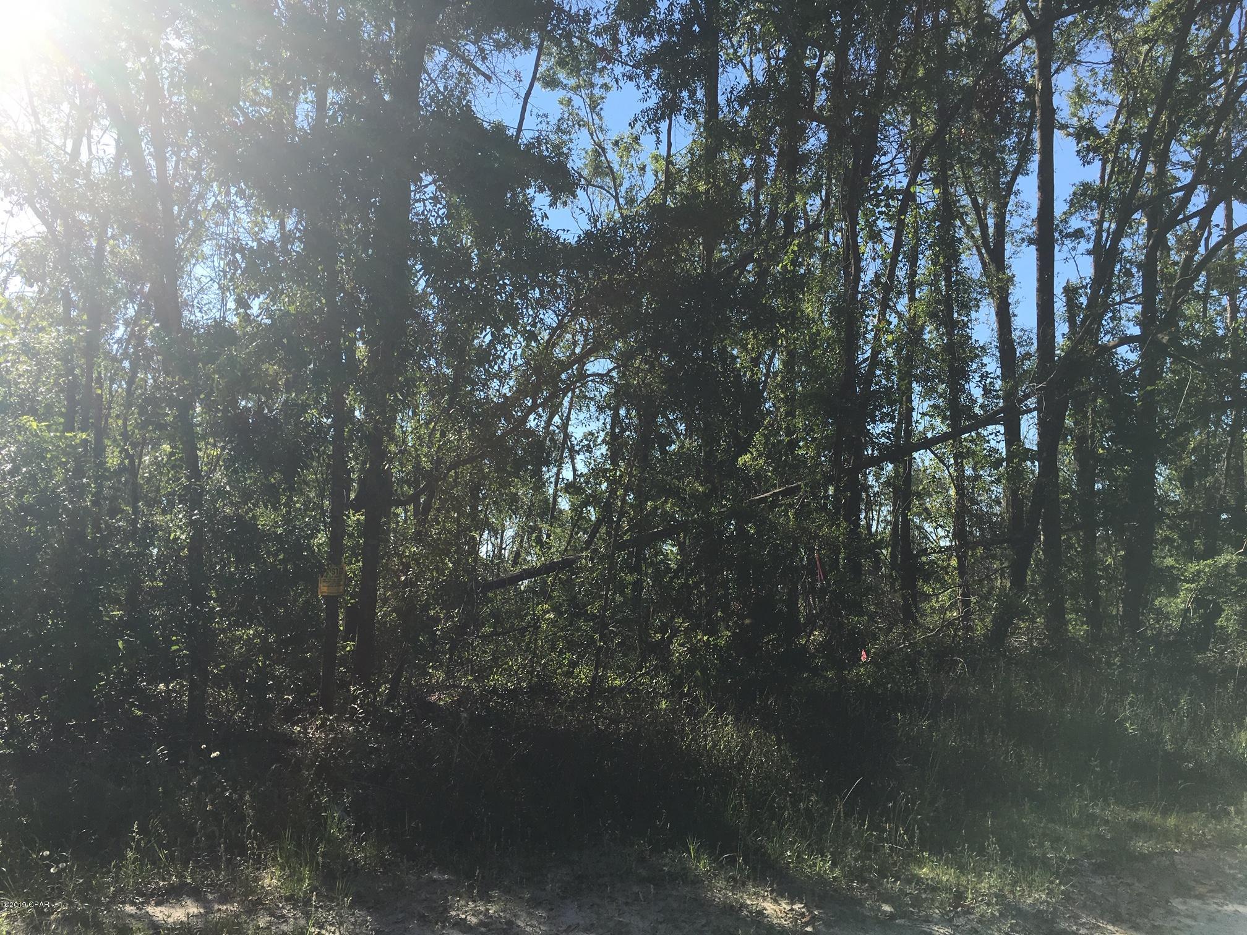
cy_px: 468
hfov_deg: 61.7
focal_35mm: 29
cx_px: 624
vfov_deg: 48.2
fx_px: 1045
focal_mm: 4.15
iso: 25
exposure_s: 1/1068
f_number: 2.2
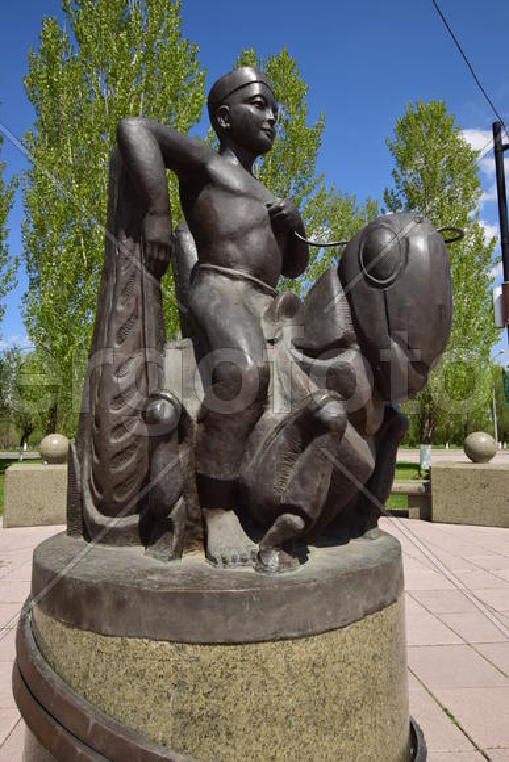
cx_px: 254
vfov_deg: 77.3
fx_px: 477
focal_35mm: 22
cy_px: 381
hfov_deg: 56.2
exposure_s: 1/160
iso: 100
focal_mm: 15
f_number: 10
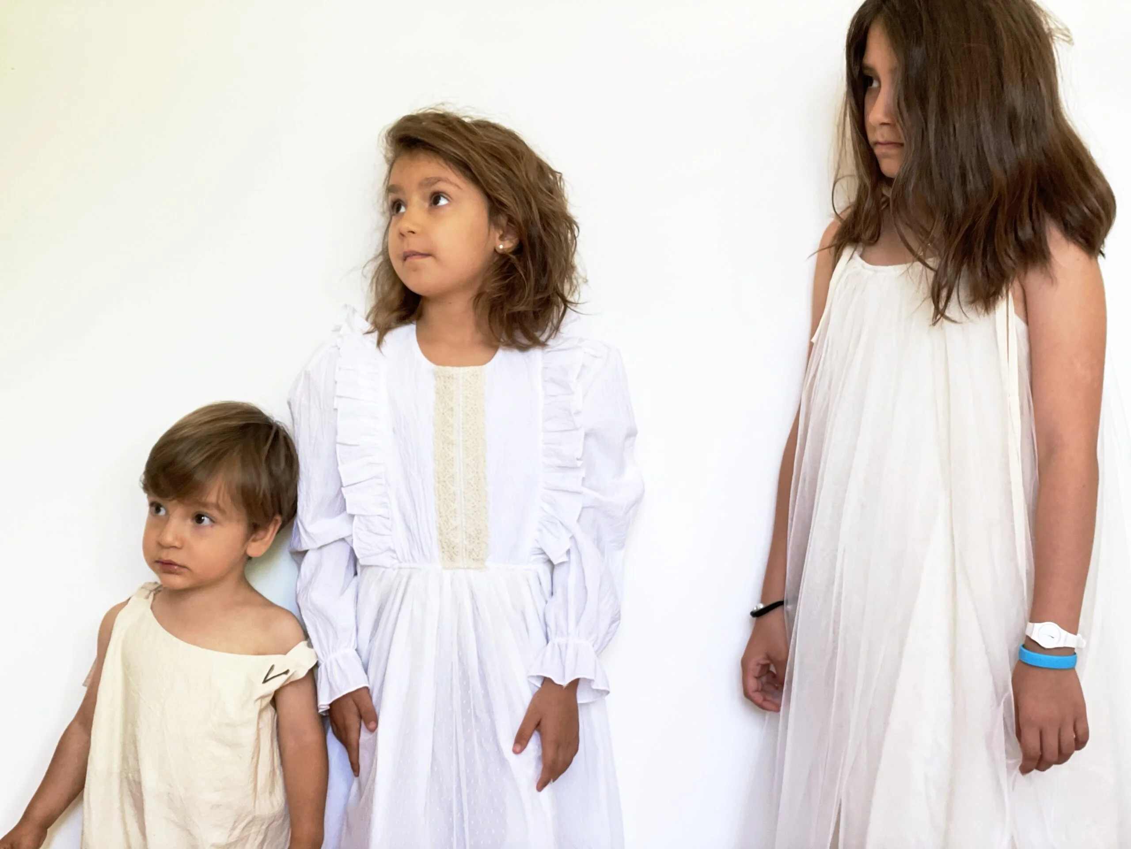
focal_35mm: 52
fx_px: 1699
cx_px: 566
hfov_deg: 36.8
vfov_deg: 28.0
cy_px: 424
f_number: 2
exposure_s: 1/122
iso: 125
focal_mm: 6
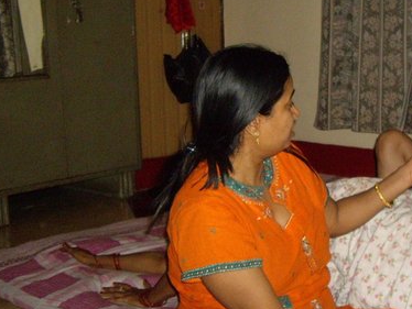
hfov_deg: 29.4
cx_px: 304
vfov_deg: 22.5
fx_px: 774
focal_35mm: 65
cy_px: 100
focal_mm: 6.2
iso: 400
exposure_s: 1/40
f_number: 2.7
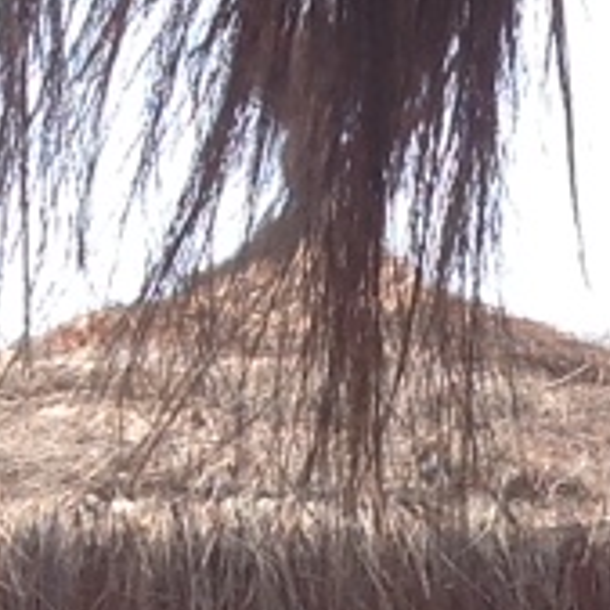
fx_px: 4725
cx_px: 1317
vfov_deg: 6.9
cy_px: 1541
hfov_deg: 7.1
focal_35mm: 237
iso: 50
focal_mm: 4.28
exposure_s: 1/581
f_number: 2.4
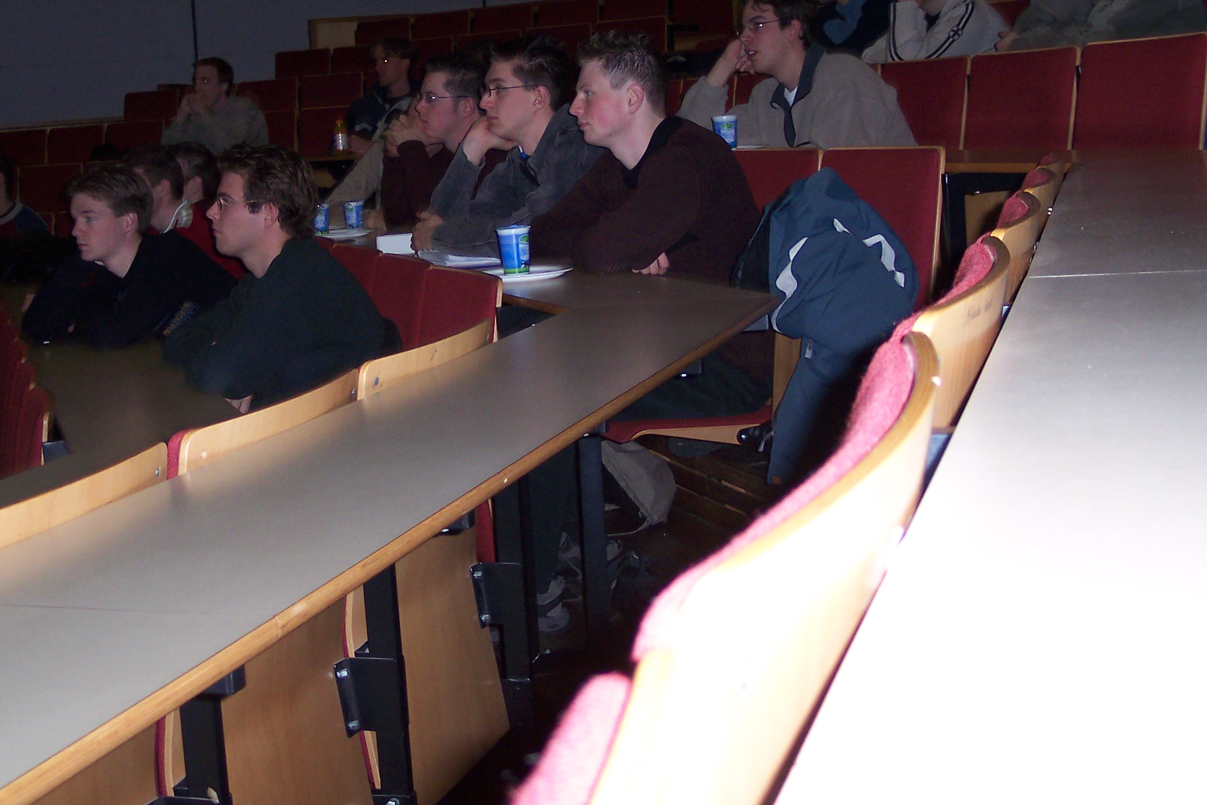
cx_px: 519
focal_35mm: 52
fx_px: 1743
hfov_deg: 38.1
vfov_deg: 25.8
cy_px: 256
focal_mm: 8
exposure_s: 1/30
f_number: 2.8
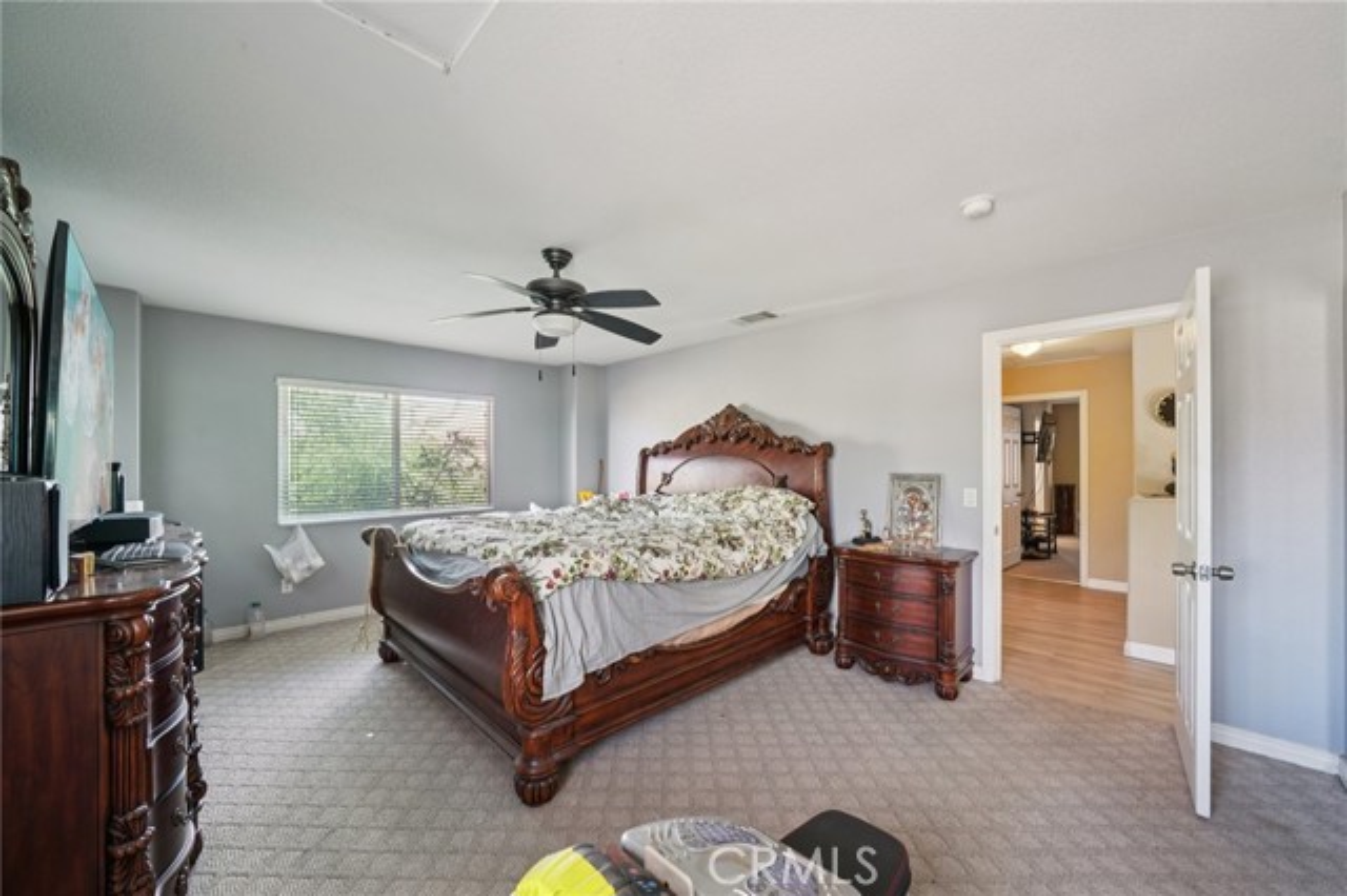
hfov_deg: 108.4
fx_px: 486
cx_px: 674
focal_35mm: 13
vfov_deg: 85.4
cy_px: 448
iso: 400
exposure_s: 1/6
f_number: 8
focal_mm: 13
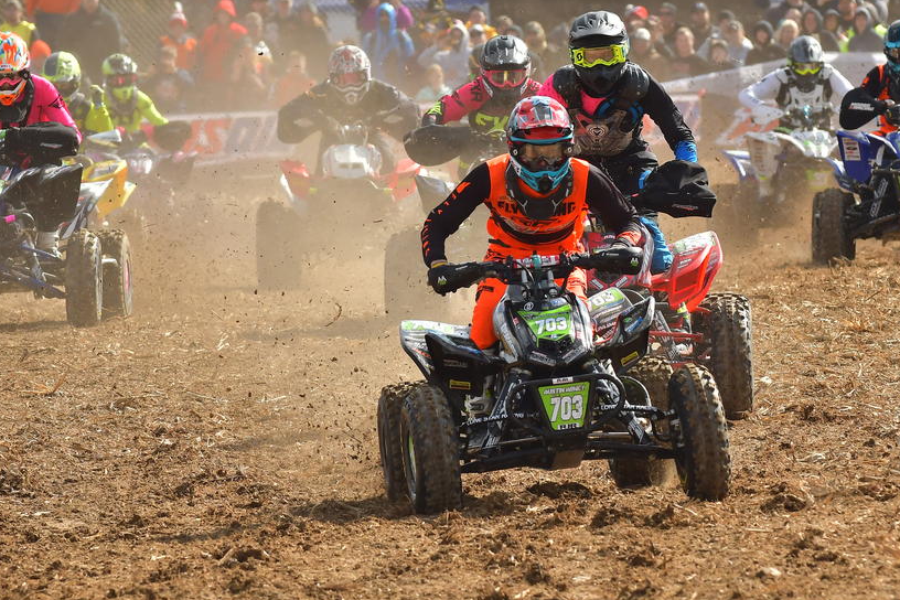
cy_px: 344
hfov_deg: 4.3
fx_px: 11949
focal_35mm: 478
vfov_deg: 2.9
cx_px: 512
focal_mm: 200
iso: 400
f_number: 5.6
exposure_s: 1/1600
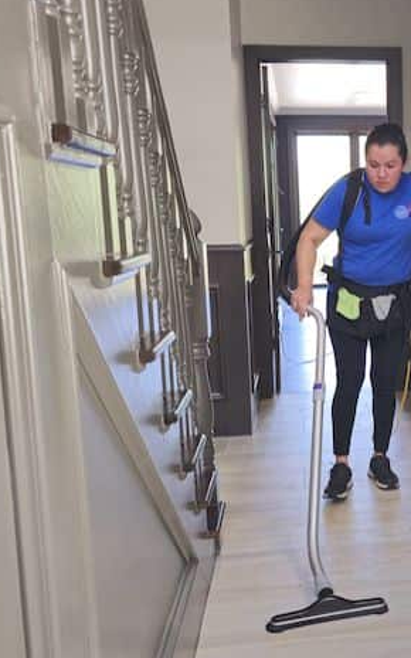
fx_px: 753
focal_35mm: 42
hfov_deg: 28.7
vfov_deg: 47.2
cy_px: 353
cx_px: 407
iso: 50
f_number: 1.7
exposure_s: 1/60
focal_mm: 6.3
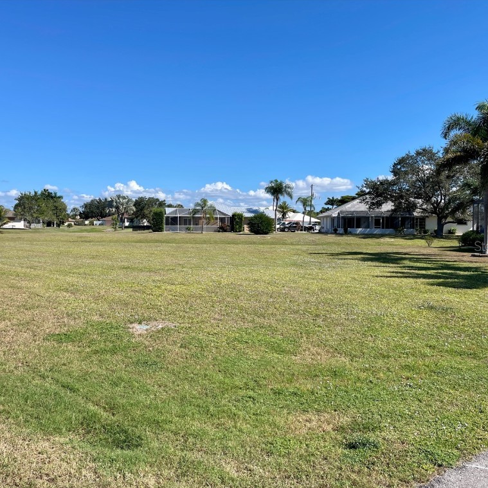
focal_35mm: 31
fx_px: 494
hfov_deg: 52.3
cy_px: 246
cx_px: 206
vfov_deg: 52.5
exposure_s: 1/3610
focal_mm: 4.2
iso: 32
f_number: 1.6
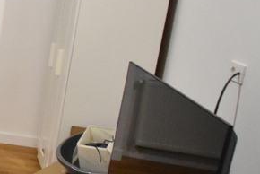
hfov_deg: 21.0
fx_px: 448
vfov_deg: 22.0
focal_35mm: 62
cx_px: -215
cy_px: 88
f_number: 4.5
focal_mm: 10
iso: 3600
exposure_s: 1/30
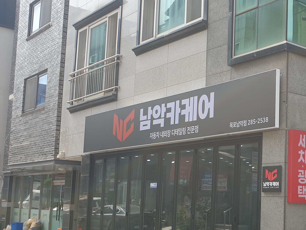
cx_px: 280
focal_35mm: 55
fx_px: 486
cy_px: 136
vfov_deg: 26.5
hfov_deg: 33.0
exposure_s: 1/532
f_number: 2.4
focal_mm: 4.3
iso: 50
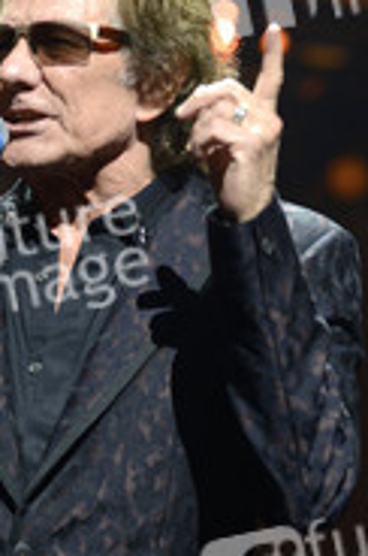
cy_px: 420
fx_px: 3417
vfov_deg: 9.3
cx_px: 81
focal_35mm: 222
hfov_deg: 6.2
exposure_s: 1/500
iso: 1250
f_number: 3.2
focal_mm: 102
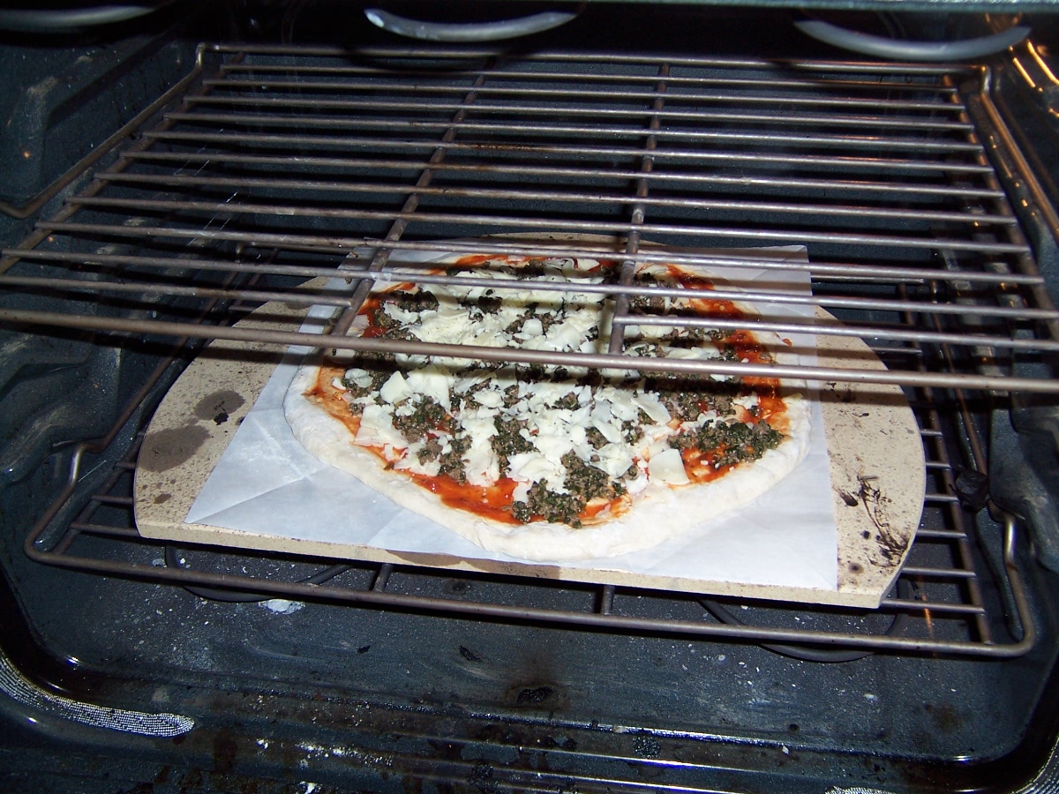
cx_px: 530
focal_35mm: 33
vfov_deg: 42.9
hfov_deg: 55.4
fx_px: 1010
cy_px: 397
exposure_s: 1/60
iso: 80
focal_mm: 5.5
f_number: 2.8
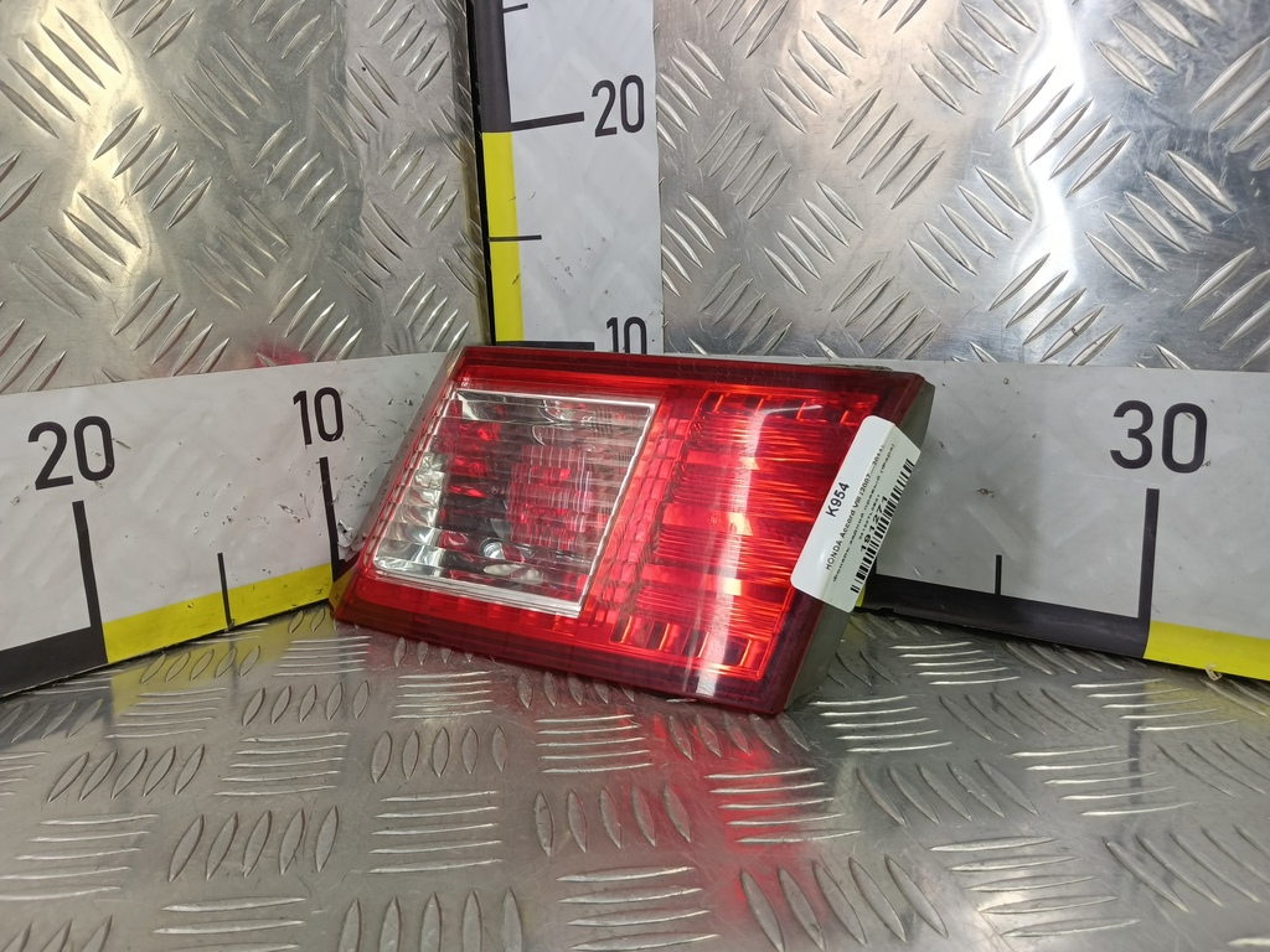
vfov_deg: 51.4
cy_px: 476
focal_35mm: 27
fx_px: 991
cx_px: 635
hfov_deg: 65.3
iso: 113
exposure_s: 1/50
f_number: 1.6
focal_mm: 4.11
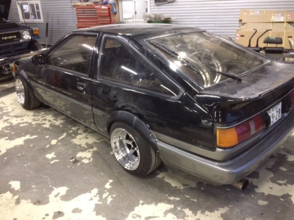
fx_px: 246
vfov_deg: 48.2
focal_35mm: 29
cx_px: 147
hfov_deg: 61.7
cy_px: 110
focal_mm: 4.15
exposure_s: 1/20
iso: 320
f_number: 2.2
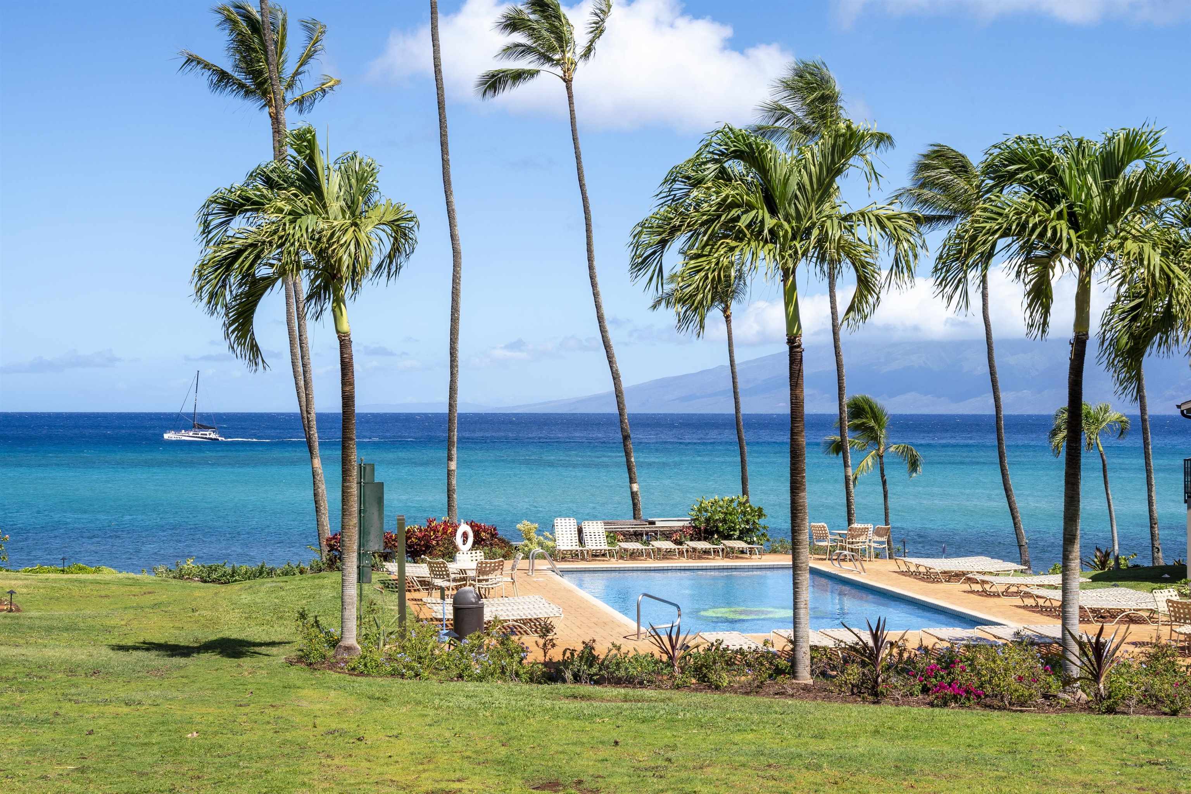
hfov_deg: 38.2
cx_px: 596
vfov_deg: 26.0
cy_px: 397
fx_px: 1720
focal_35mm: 52
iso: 100
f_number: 8
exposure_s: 1/500
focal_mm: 35
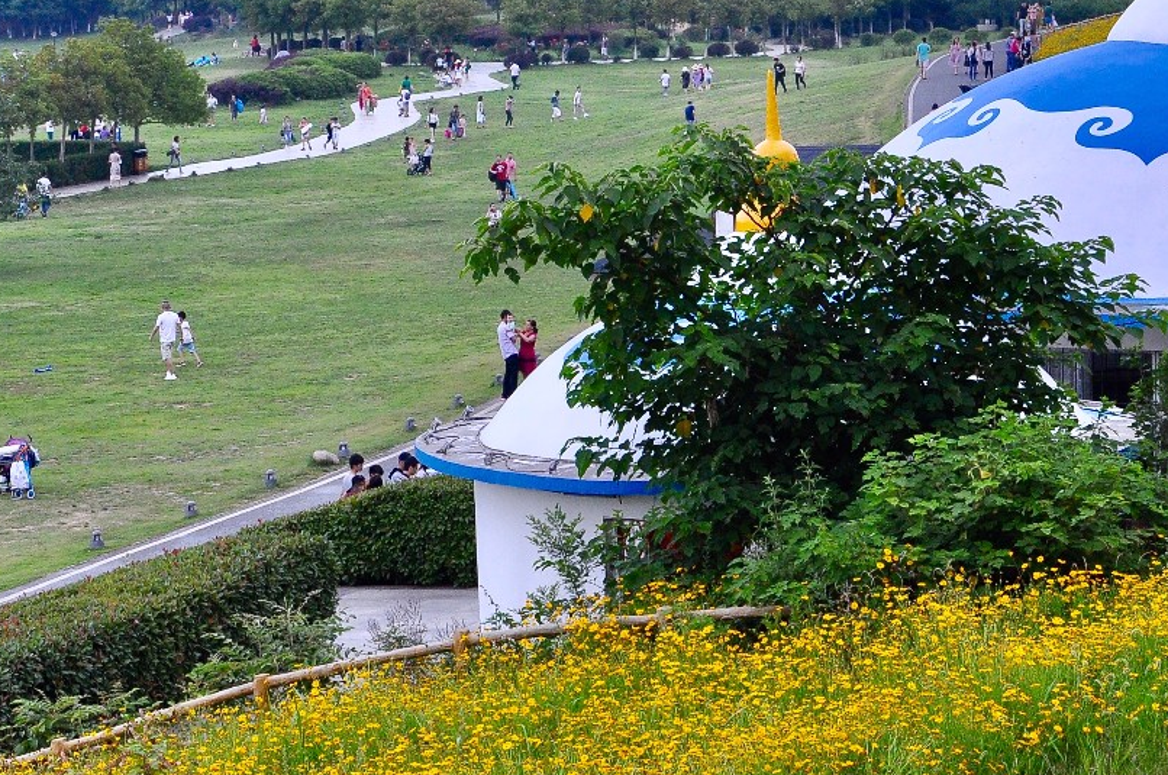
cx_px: 746
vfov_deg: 9.5
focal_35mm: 143
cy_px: 13
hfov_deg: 14.4
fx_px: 4633
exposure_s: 1/125
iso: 800
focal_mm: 48
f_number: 8
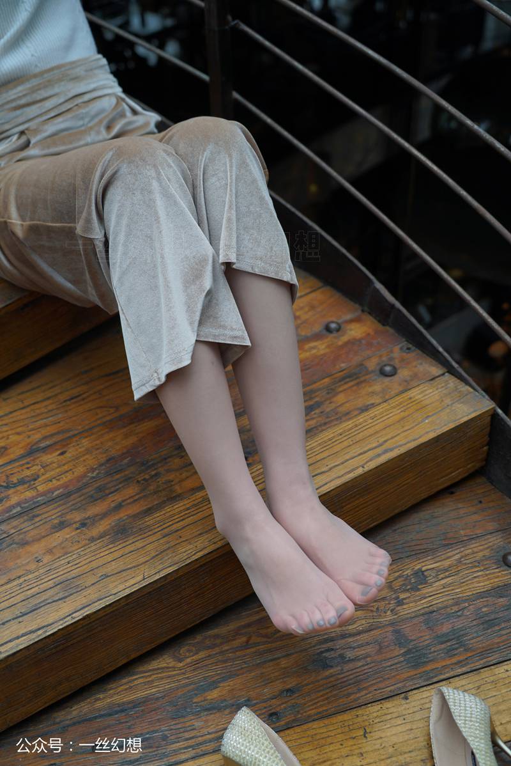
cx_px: 256
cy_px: 383
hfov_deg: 32.7
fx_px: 872
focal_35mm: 41
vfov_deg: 47.4
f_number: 4.5
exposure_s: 1/60
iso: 100
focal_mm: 41
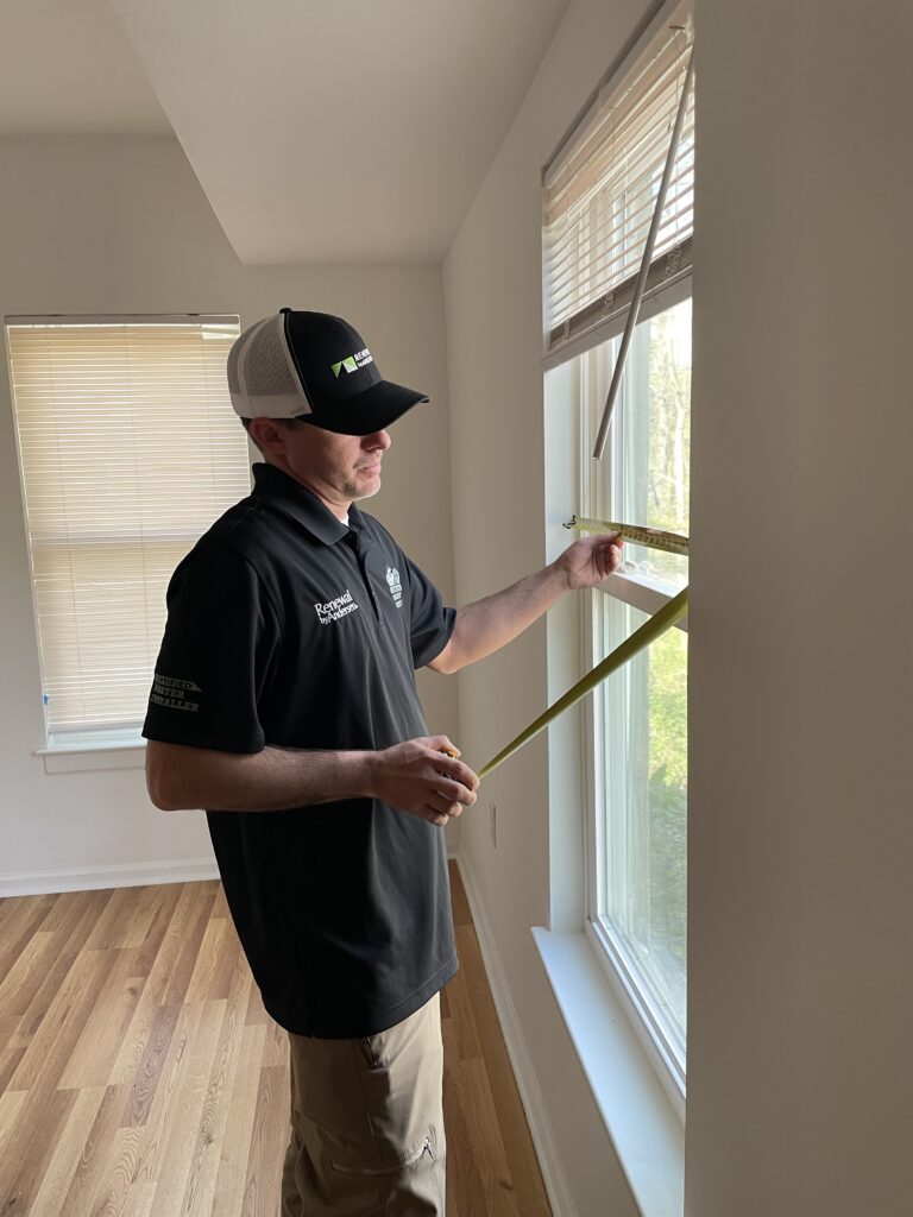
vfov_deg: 67.3
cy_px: 608
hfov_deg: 53.1
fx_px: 914
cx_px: 456
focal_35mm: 26
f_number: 1.6
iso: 125
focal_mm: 4.2
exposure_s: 1/60
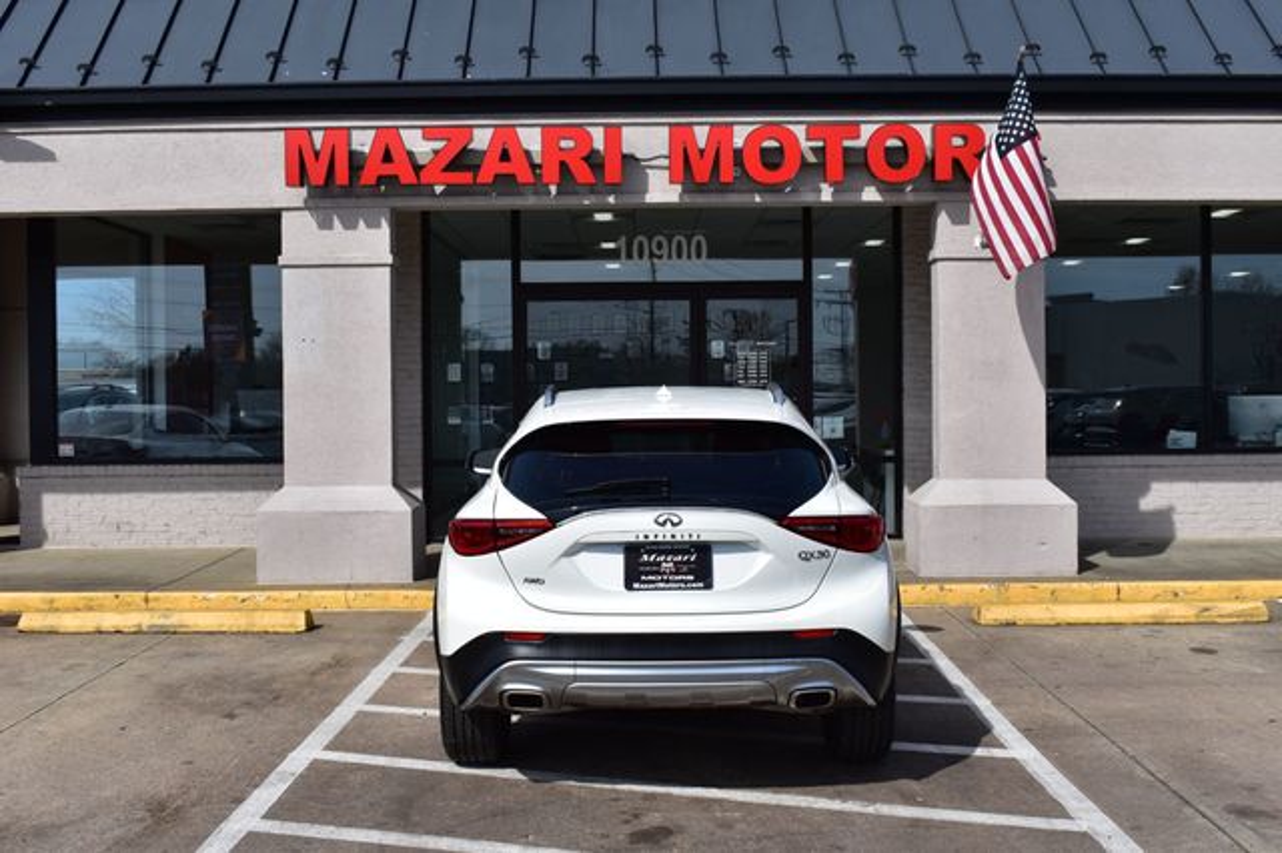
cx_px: 641
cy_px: 426
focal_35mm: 39
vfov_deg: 34.2
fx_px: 1388
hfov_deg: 49.6
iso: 200
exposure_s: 1/500
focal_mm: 26
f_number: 11
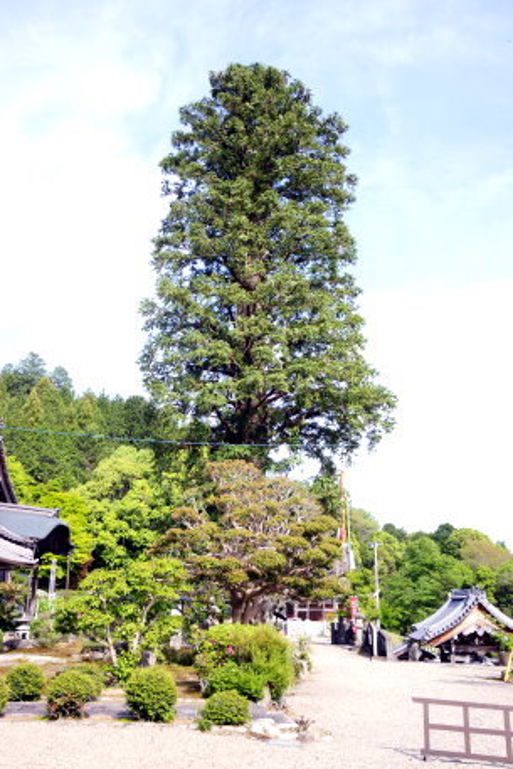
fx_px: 748
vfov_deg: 54.4
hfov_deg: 37.9
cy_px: 384
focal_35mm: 35
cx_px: 256
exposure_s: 1/500
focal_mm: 35
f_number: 9
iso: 800
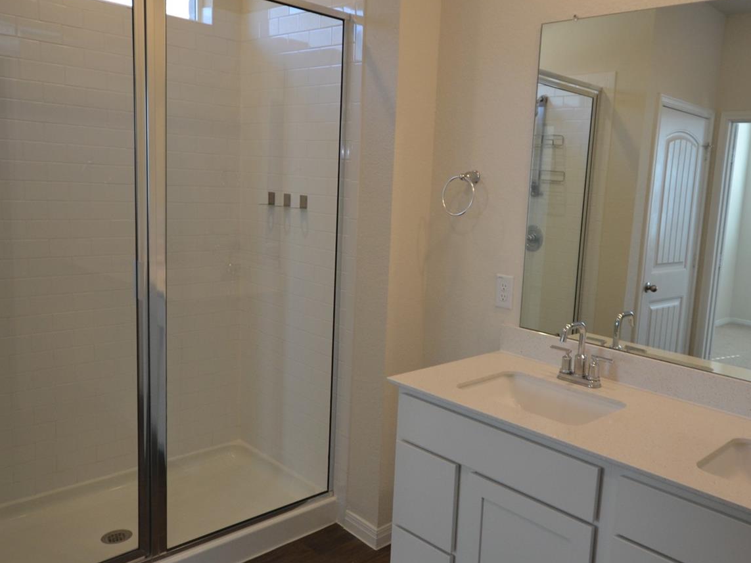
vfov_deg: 45.4
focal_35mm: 31
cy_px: 262
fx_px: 672
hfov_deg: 57.7
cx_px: 462
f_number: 5
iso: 400
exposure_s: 1/100
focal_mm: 12
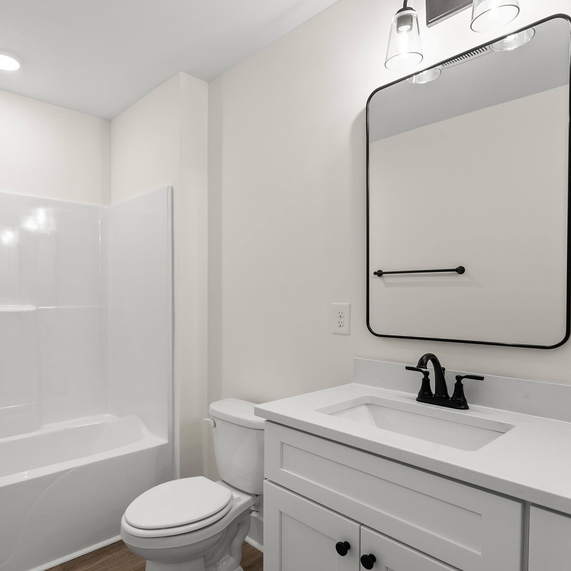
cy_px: 289
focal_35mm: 22
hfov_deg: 68.9
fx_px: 411
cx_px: 227
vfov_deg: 69.6
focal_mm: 17
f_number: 7.1
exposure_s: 1/15
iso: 800
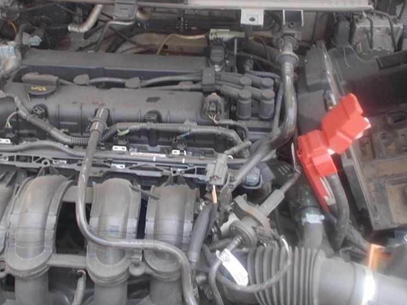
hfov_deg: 43.8
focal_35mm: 43
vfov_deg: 33.3
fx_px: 506
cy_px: 100
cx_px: 184
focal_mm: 4.6
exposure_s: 1/40
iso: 80
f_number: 3.2
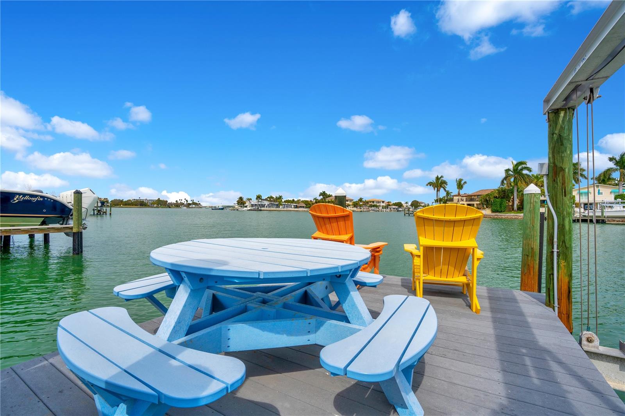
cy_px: 208
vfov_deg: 73.7
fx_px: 278
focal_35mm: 16
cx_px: 312
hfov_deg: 96.7
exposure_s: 1/250
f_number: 10
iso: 100
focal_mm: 16
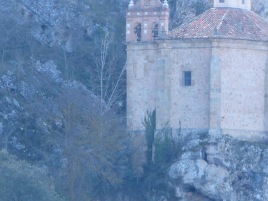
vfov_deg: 2.0
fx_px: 5816
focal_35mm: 751
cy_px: 78
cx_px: 232
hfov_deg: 2.6
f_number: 4.1
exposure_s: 1/100
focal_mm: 59.7
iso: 125
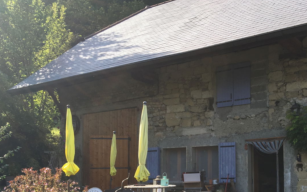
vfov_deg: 27.3
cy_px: 160
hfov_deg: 42.8
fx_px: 385
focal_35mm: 46
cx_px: 209
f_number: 2.2
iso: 25
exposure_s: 1/630
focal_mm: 4.15
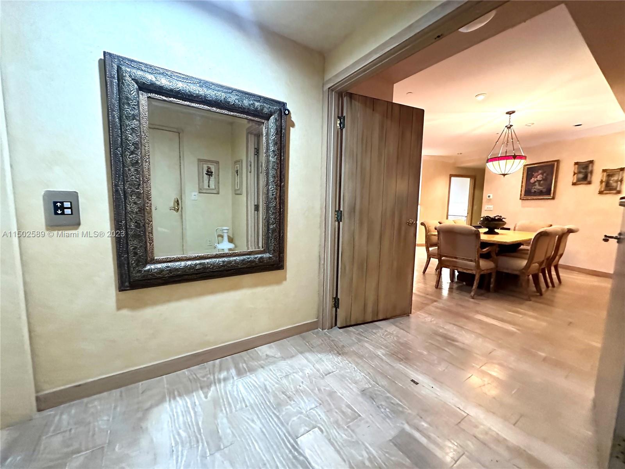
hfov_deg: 102.1
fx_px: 253
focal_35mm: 14
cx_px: 312
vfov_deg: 85.7
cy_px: 234
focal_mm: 2.22
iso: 1000
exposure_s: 1/60
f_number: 2.2
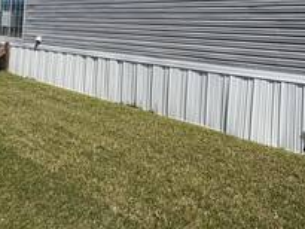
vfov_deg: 37.6
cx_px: 138
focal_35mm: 35
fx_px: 309
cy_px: 16
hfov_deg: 52.5
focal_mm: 2.22
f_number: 2.2
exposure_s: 1/3717
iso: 50
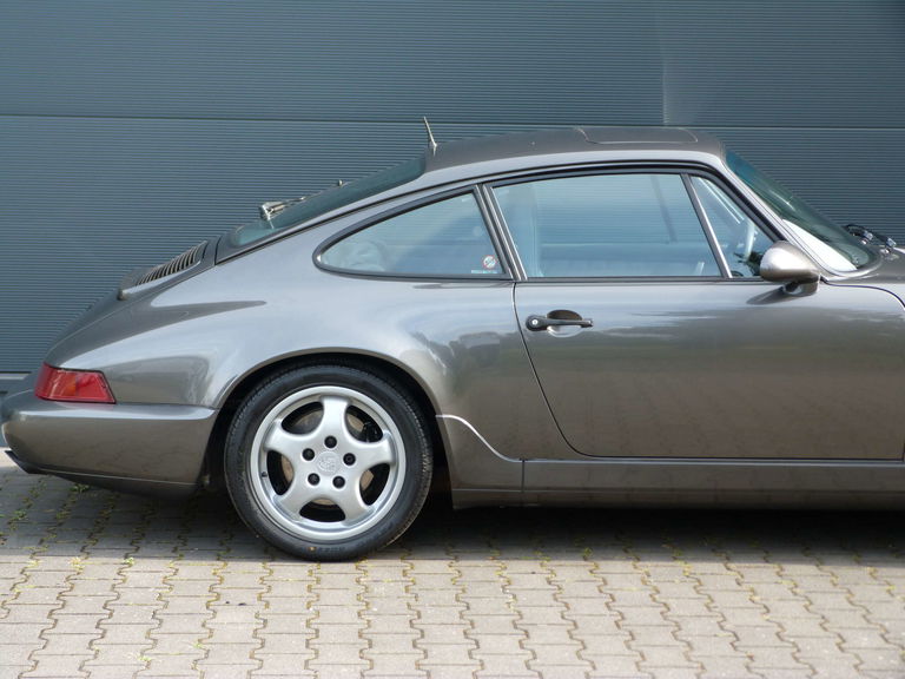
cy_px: 340
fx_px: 2196
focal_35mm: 84
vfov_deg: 17.6
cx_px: 452
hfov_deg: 23.3
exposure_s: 1/100
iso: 80
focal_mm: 15.1
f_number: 3.4
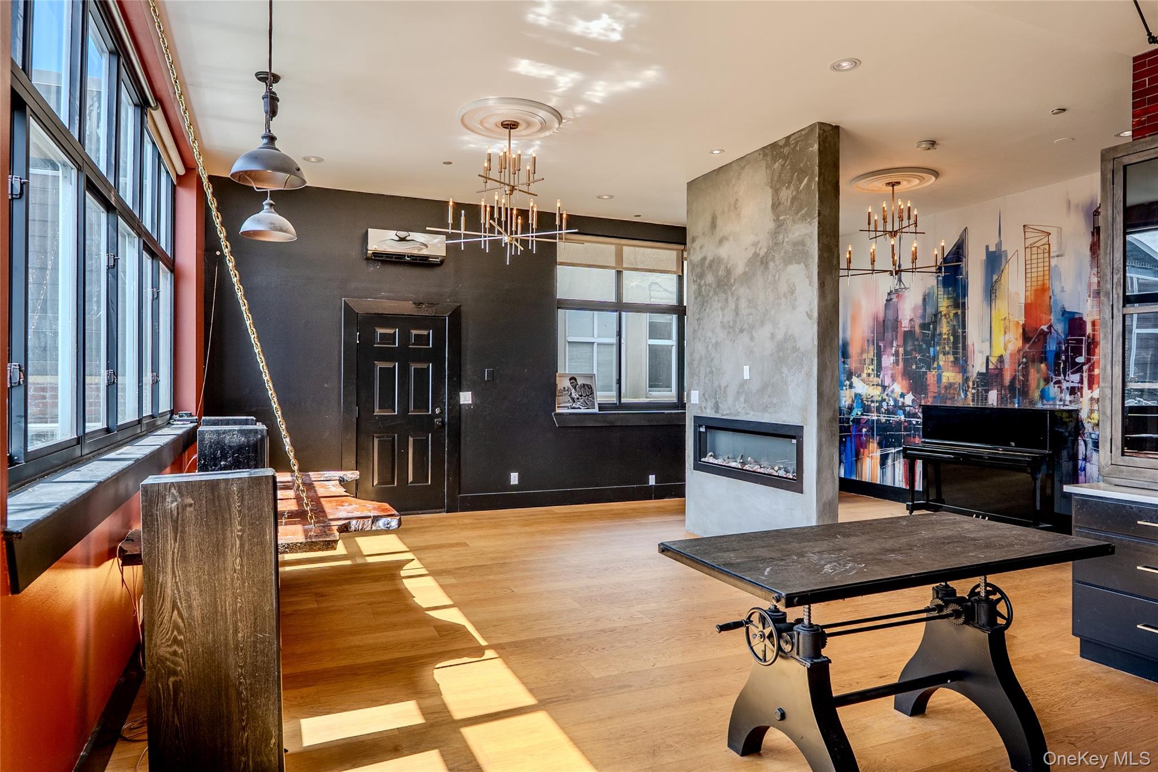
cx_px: 579
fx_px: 675
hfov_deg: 81.2
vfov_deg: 59.5
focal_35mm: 21
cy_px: 386
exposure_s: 1/500
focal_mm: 14
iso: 160
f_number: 4
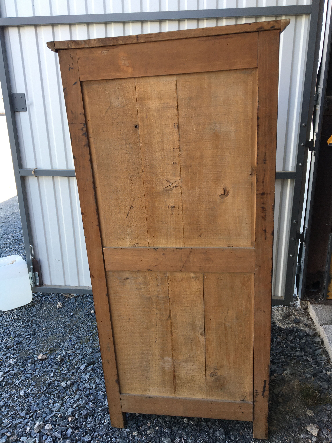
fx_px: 371
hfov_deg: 48.2
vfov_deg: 61.7
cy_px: 222
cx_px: 166
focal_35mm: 29
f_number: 2.2
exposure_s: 1/190
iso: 25
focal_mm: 4.15
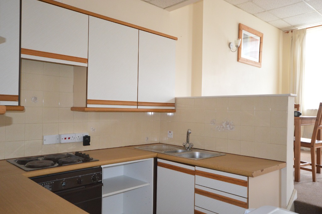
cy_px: 107
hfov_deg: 62.0
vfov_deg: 43.5
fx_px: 268
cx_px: 161
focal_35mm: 30
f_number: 5.6
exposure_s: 1/60
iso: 1400
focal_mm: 20
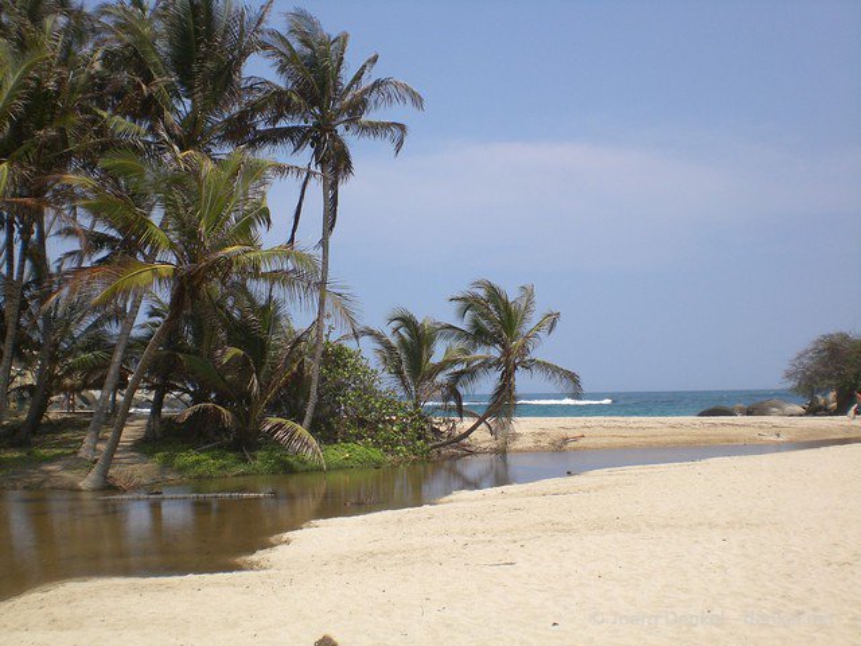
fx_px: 945
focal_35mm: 38
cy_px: 323
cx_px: 430
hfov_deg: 49.0
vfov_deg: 37.7
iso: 50
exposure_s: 1/1000
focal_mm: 6.3
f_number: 4.4
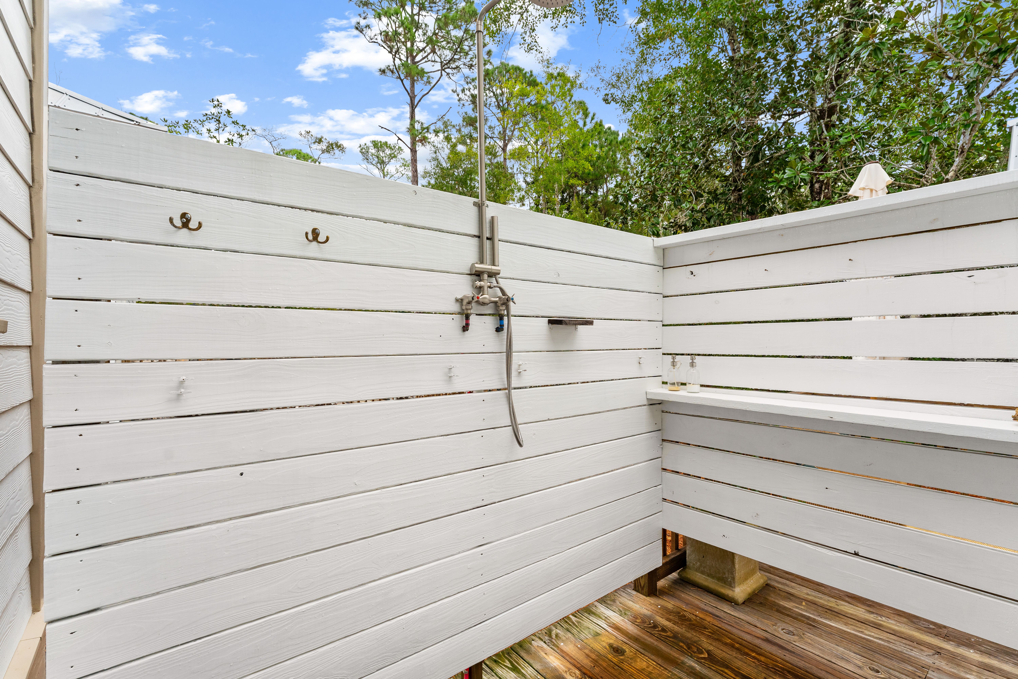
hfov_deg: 96.4
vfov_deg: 73.4
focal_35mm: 16
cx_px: 509
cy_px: 340
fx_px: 455
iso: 640
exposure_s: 1/125
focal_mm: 16.1
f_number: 8
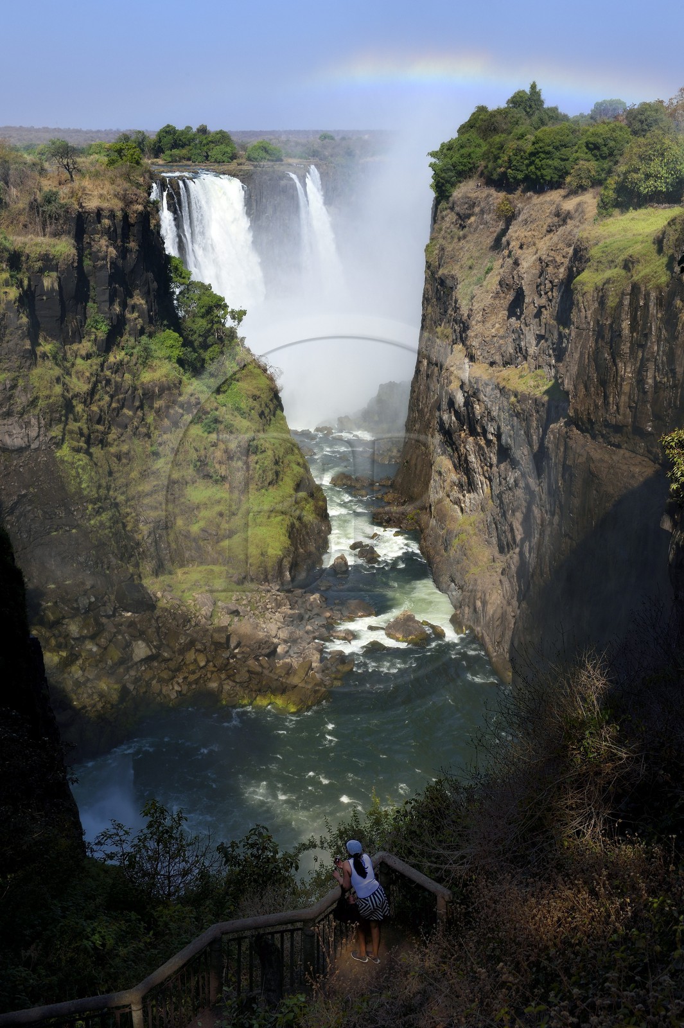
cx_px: 342
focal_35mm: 42
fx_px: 1198
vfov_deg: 46.4
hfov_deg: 31.9
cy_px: 514
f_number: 14
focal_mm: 42
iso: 200
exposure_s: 1/160
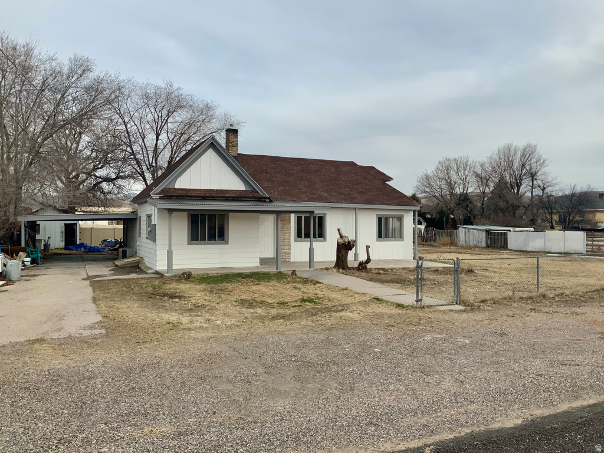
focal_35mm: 29
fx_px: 506
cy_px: 226
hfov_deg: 61.7
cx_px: 302
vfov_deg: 48.2
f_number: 1.8
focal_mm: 3
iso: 20
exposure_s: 1/1984
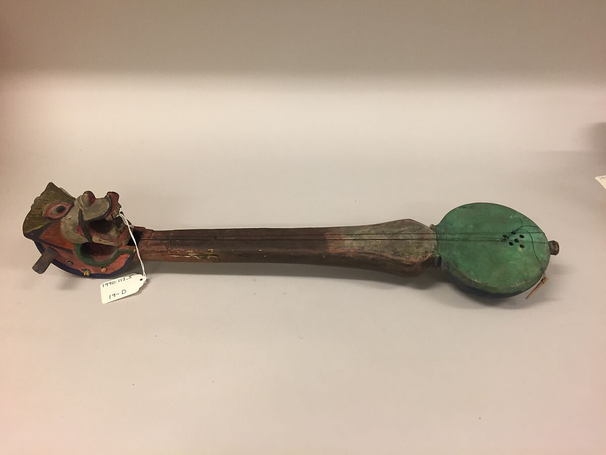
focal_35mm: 29
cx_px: 303
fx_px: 508
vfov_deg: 48.2
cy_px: 228
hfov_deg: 61.7
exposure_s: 1/30
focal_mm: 4.15
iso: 100
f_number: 2.2
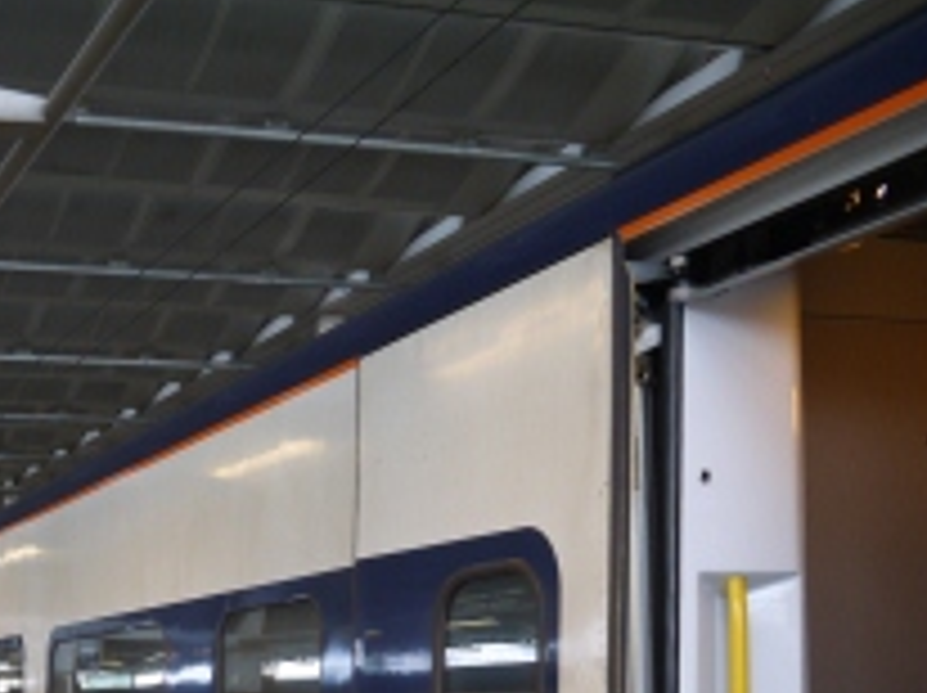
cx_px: 81
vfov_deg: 22.9
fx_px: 1632
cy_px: 720
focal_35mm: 61
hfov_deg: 30.2
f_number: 3.5
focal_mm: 14
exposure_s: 1/60
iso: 320
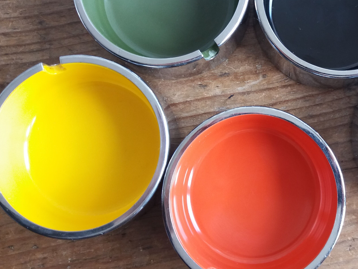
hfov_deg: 40.2
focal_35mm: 46
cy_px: 101
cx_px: 266
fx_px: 476
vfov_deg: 31.4
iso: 80
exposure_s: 1/40
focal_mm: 3.7
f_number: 1.9
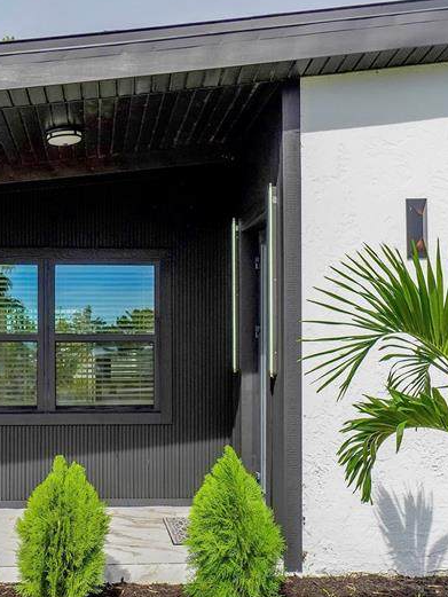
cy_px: 356
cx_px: 168
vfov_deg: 37.3
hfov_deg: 28.5
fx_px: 880
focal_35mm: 51
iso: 320
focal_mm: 18
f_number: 9
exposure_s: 1/640
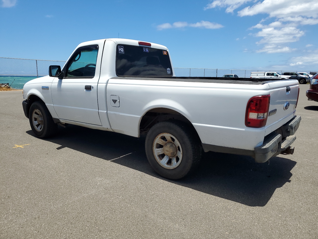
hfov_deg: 67.3
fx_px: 239
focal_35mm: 26
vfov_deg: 53.1
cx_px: 159
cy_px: 120
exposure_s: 1/5000
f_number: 1.5
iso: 50
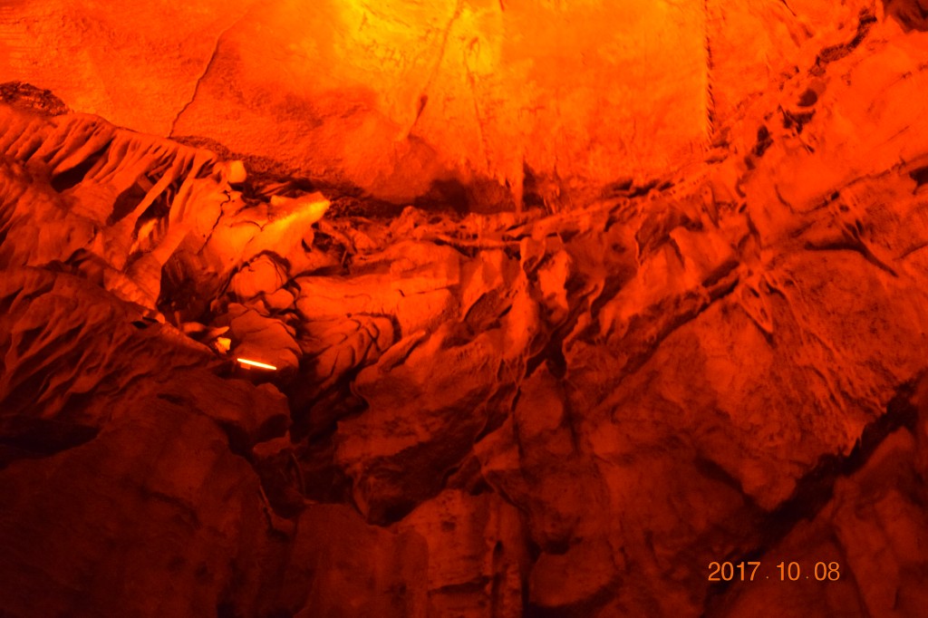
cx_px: 464
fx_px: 696
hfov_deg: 67.4
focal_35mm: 27
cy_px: 309
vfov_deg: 47.9
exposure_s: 1/5
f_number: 3.5
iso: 6400
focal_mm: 18
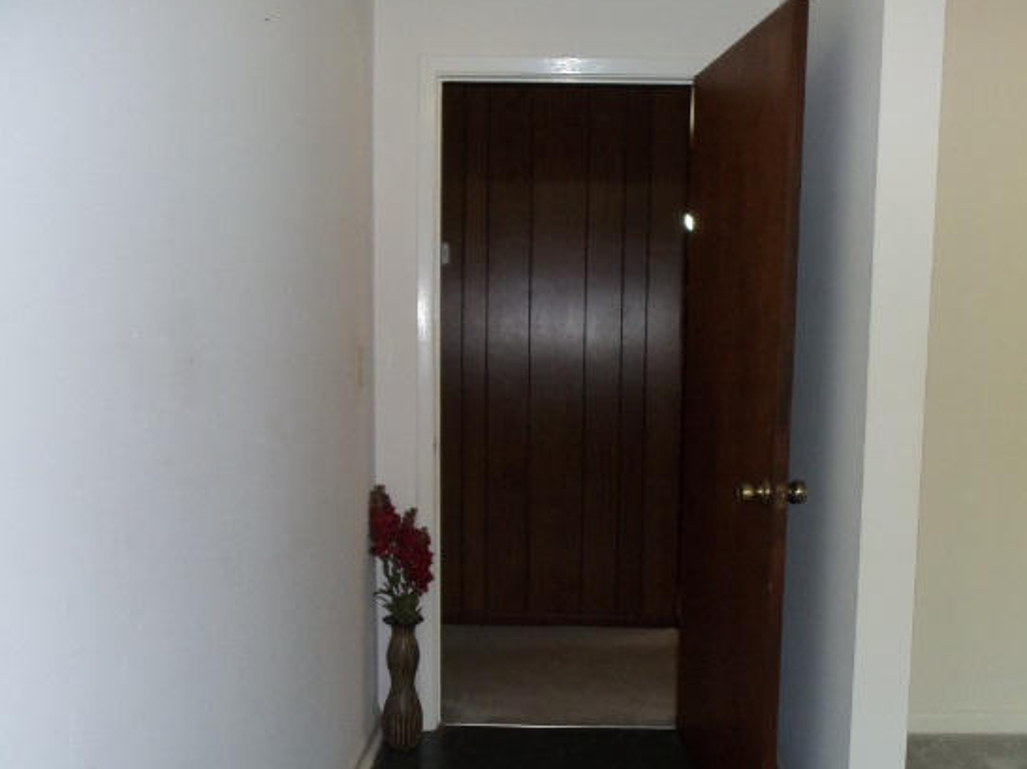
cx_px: 536
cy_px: 414
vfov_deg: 41.7
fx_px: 1008
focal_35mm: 34
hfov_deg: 54.0
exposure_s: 1/30
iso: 100
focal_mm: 5.2
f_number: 3.4
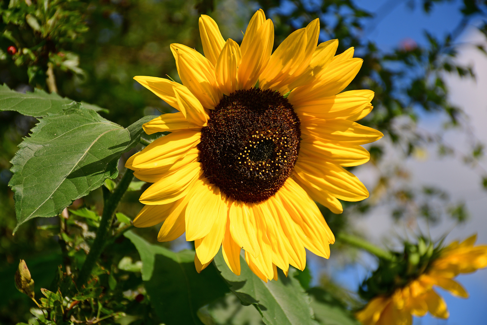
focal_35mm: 135
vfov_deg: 10.2
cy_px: 162
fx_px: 1826
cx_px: 244
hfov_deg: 15.2
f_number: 5.6
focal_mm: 90
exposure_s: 1/1250
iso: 160
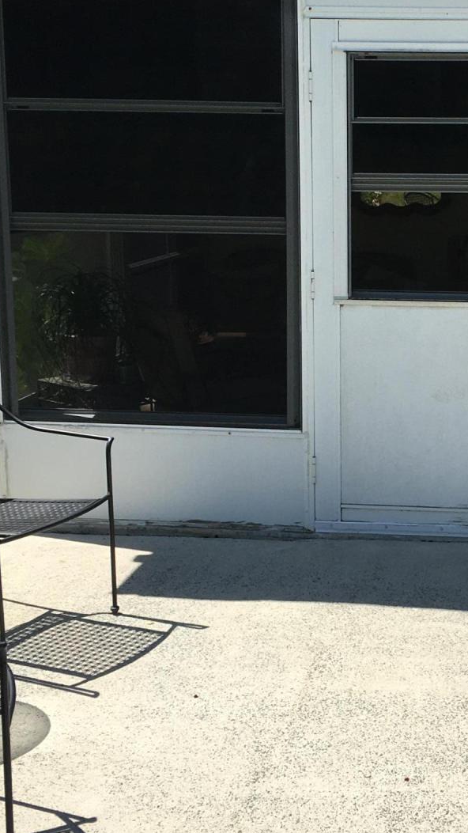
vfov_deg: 34.9
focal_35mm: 60
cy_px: 418
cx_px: 485
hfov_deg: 19.4
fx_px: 1324
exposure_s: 1/1508
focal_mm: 4.15
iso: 25
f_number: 2.2
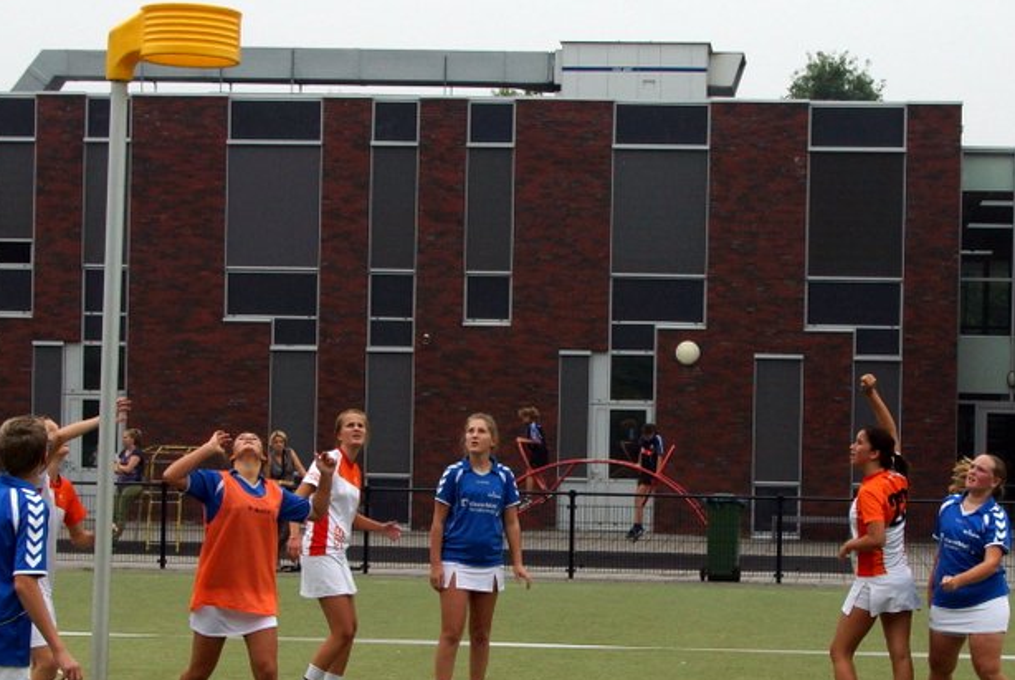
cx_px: 387
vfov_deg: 19.5
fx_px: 1976
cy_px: 381
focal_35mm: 70
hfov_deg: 28.7
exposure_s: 1/800
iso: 400
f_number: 9
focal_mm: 28
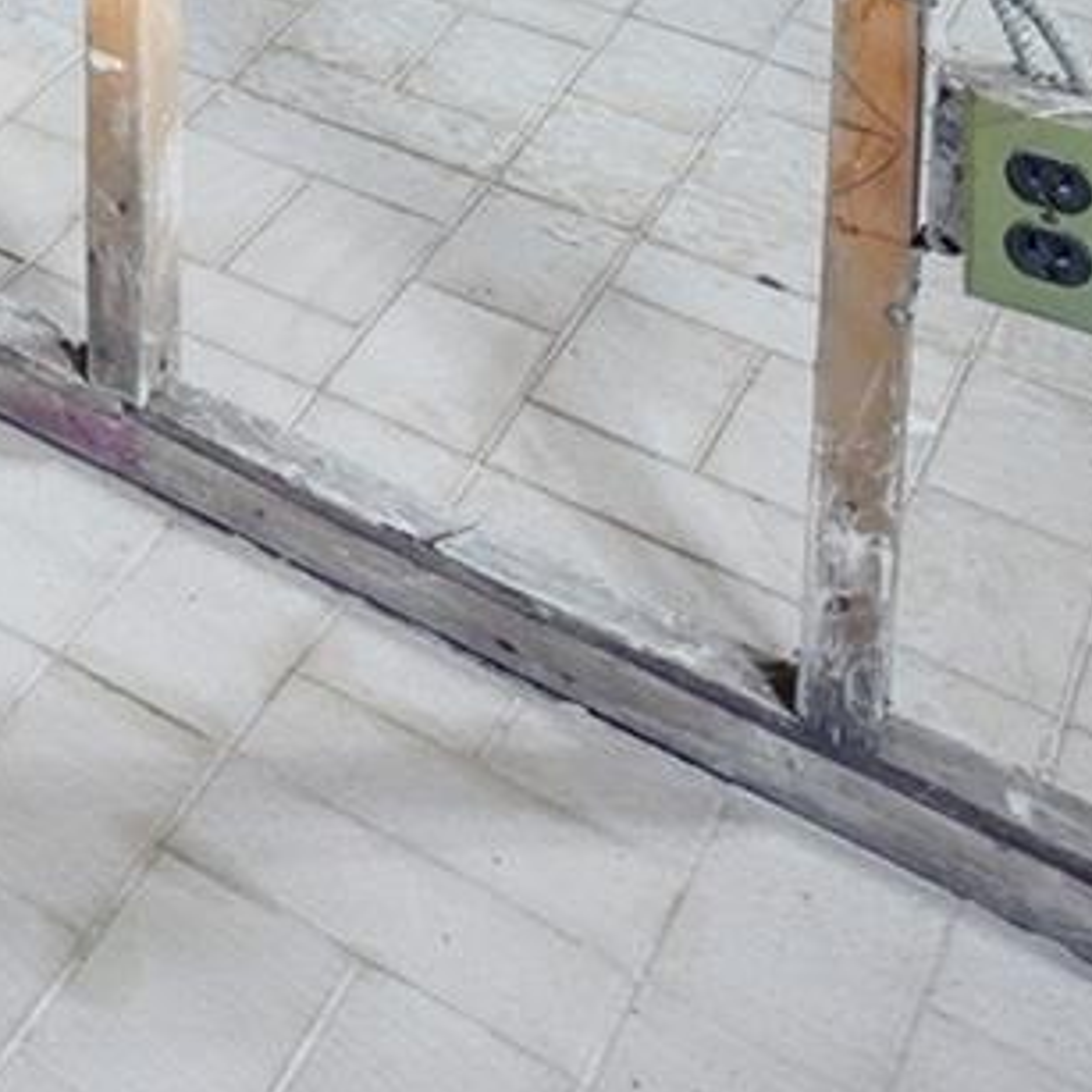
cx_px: -1387
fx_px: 2427
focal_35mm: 68
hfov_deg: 15.9
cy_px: -1311
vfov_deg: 16.3
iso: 800
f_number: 9
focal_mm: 12
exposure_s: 1/3.33
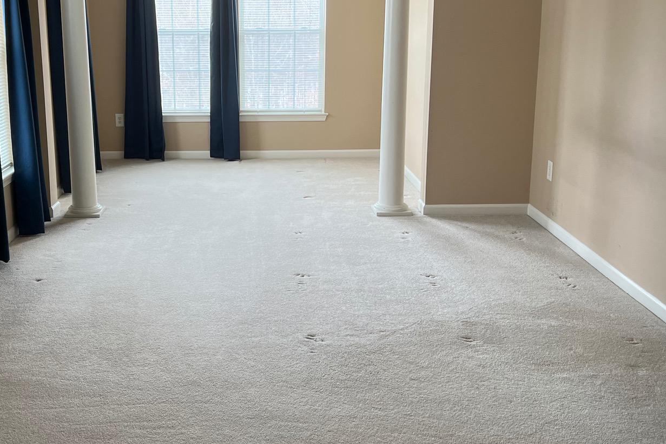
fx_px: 832
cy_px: 182
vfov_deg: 29.8
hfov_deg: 43.2
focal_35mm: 45
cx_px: 238
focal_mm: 5.7
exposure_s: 1/120
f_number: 1.5
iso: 100
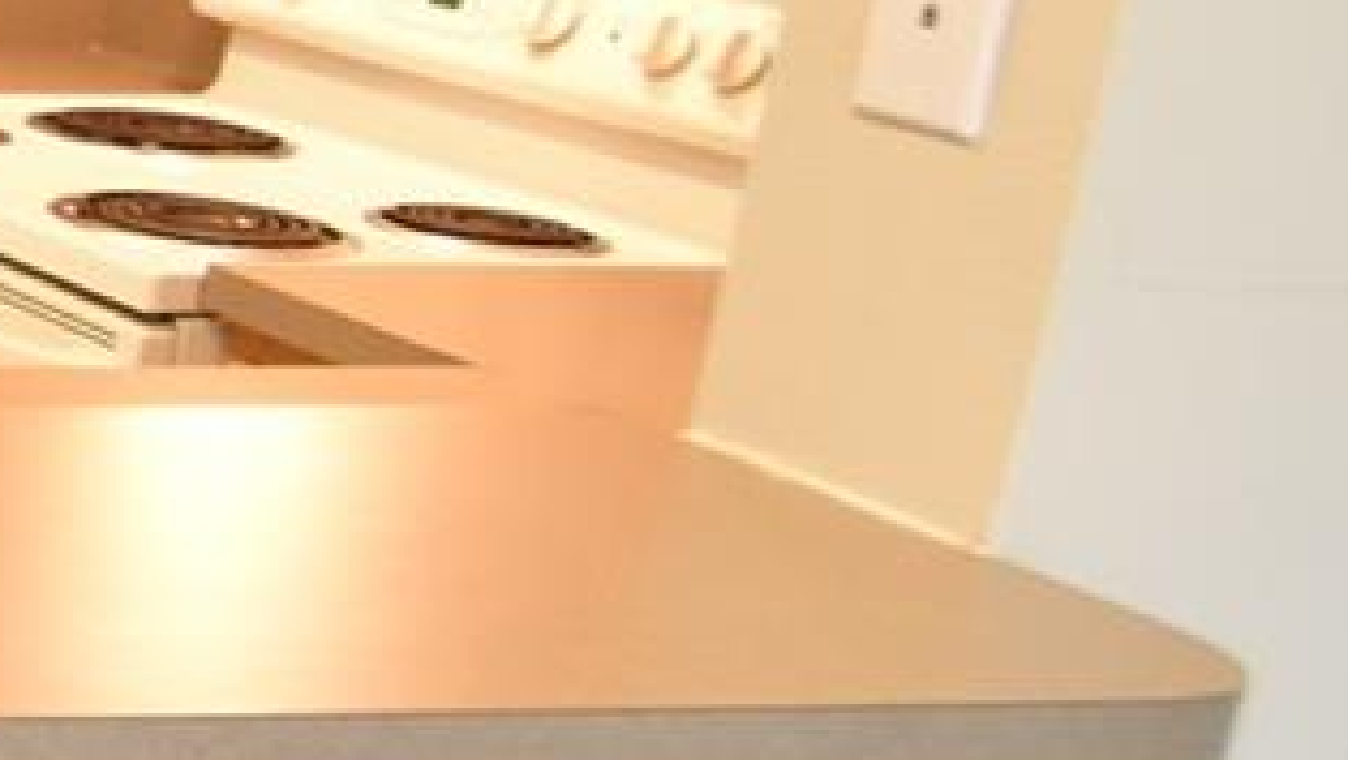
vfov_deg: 15.1
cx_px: -1644
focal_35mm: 80
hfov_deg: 16.4
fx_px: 2861
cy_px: 210
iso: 800
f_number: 3.5
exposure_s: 1/20
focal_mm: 10
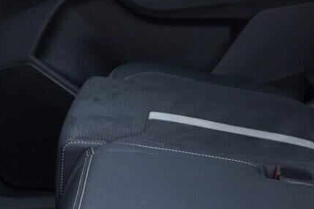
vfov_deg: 11.2
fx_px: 1047
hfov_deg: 16.8
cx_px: 286
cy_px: -50
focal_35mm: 120
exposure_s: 1/40
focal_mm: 24
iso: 400
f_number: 2.8
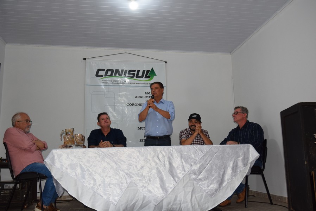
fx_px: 290
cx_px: 158
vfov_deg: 40.0
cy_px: 106
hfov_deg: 57.2
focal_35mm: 33
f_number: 5
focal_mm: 22
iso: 800
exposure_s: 1/100
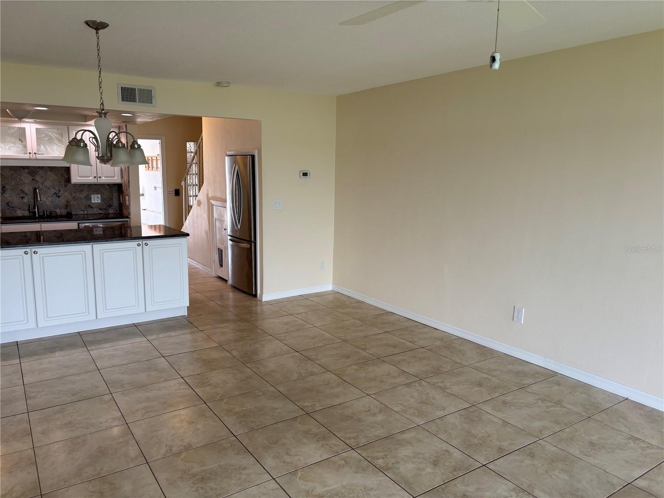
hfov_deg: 67.3
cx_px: 332
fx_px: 499
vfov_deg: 53.1
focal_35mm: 26
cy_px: 249
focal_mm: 5.96
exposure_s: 1/120
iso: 50
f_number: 1.6
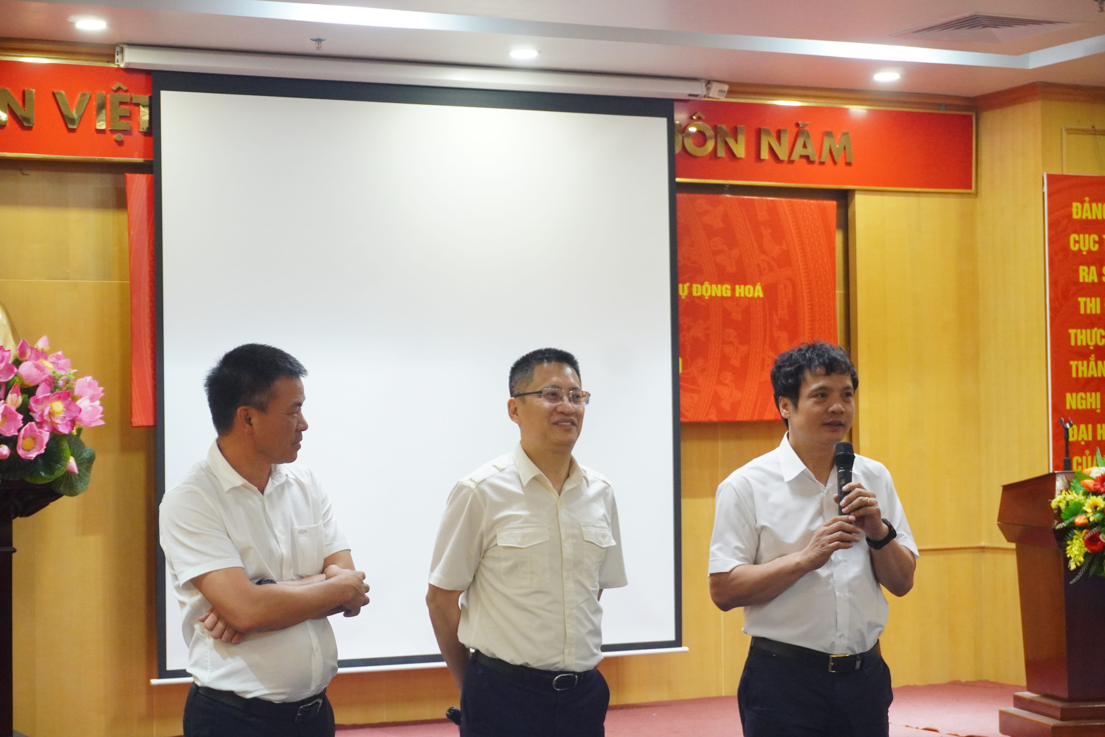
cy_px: 368
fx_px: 2302
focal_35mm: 75
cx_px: 552
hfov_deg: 27.0
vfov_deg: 18.2
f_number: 5.6
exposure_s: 1/50
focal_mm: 50
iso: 2500
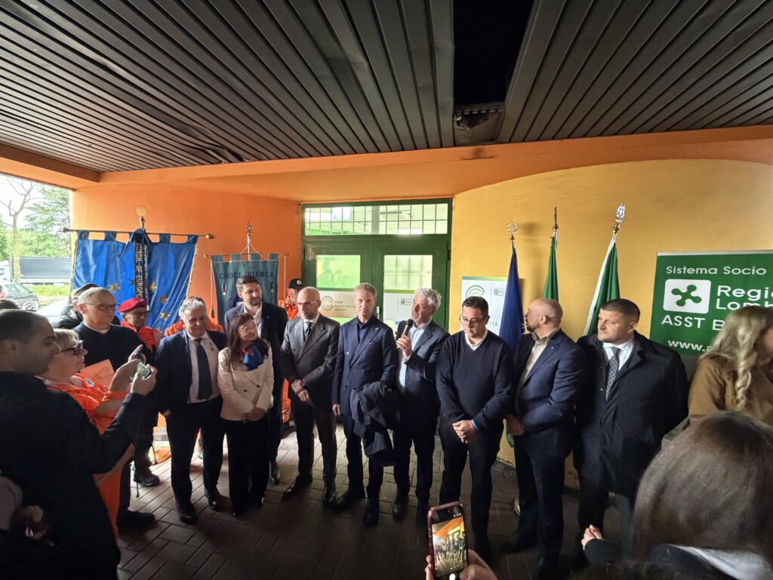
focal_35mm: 14
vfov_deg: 85.7
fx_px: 313
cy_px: 290
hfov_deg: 102.1
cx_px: 386
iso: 1000
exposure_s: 1/60
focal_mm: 2.22
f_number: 2.2
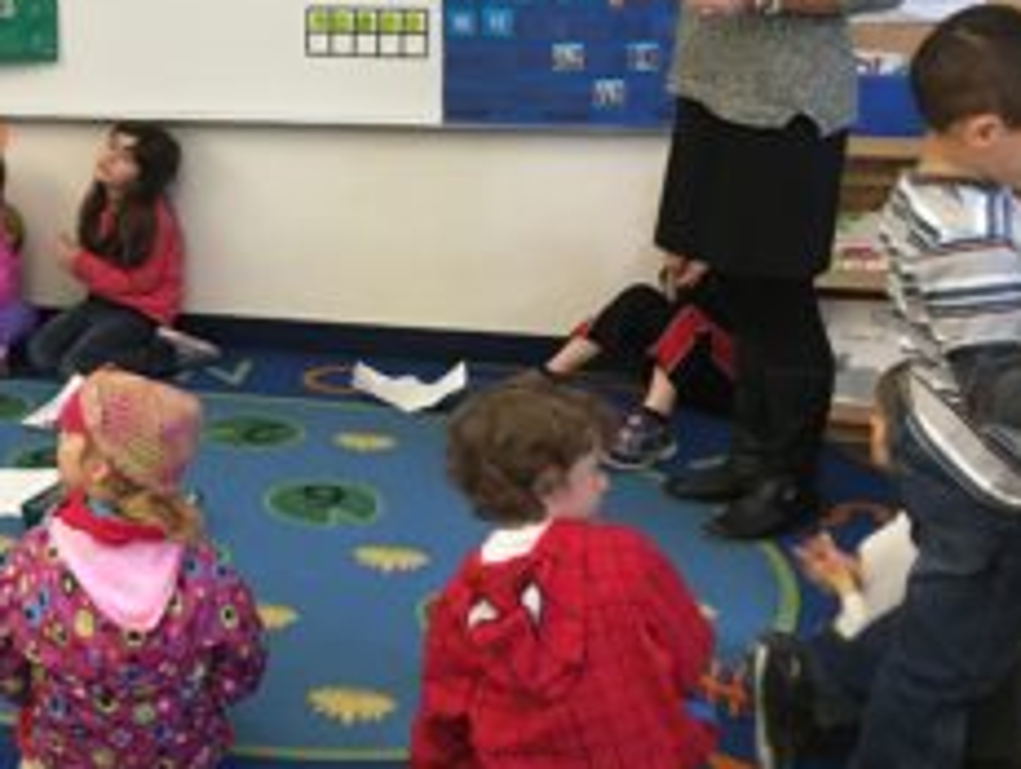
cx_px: 0
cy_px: 183
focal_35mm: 59
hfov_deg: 30.4
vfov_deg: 24.6
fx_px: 1743
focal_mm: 4.15
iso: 80
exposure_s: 1/15
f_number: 2.2
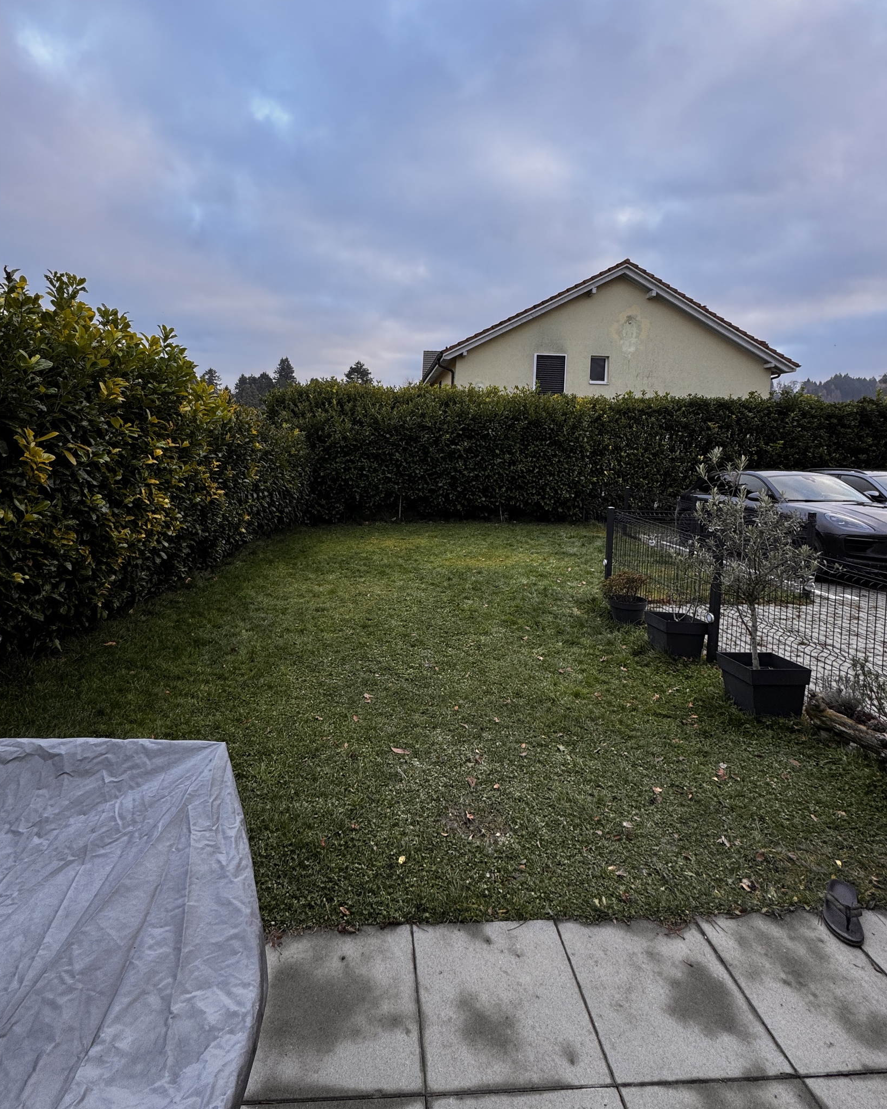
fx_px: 558
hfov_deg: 76.8
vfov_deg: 88.9
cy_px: 467
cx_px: 406
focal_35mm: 17
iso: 40
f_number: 2.2
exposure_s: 1/99
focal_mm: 2.22
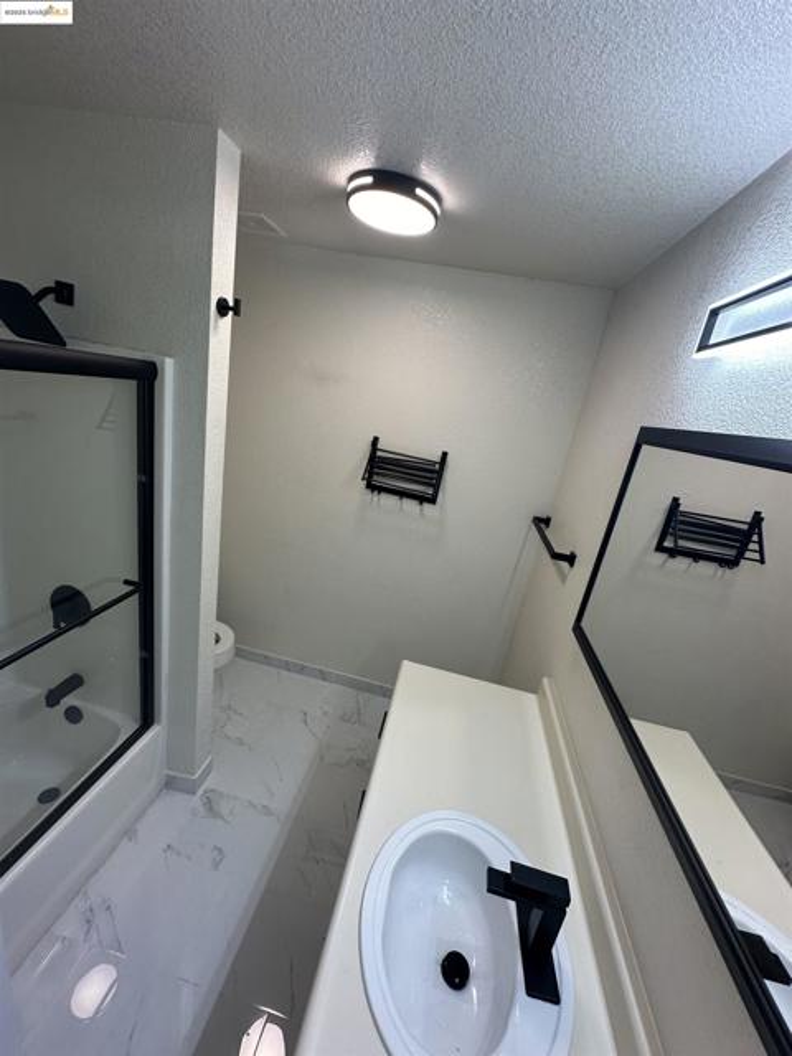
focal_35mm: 14
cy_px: 528
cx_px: 396
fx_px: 427
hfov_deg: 85.7
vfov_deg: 102.1
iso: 100
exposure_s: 1/120
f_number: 2.2
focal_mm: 2.22
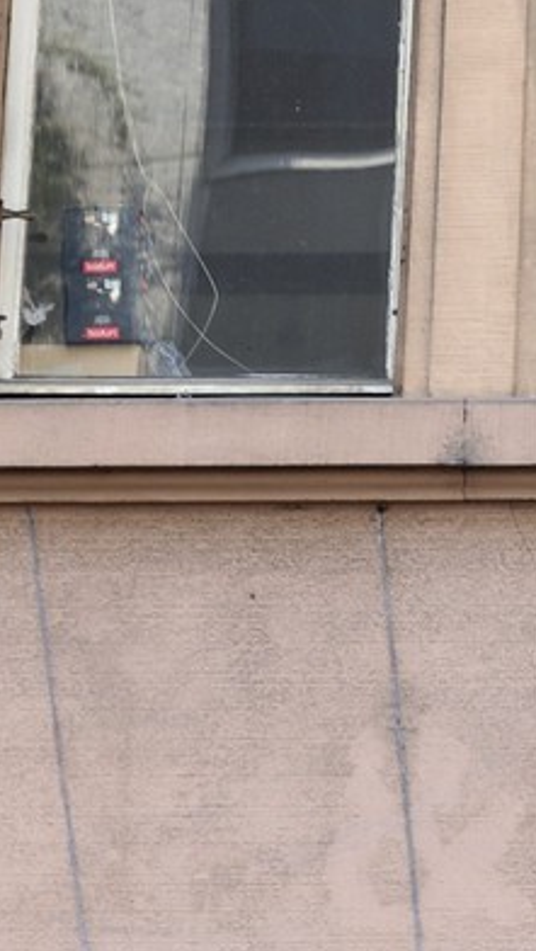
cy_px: -126
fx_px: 7542
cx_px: 1249
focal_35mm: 299
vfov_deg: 7.2
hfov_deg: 4.0
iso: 200
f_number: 5
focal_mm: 70
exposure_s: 1/200
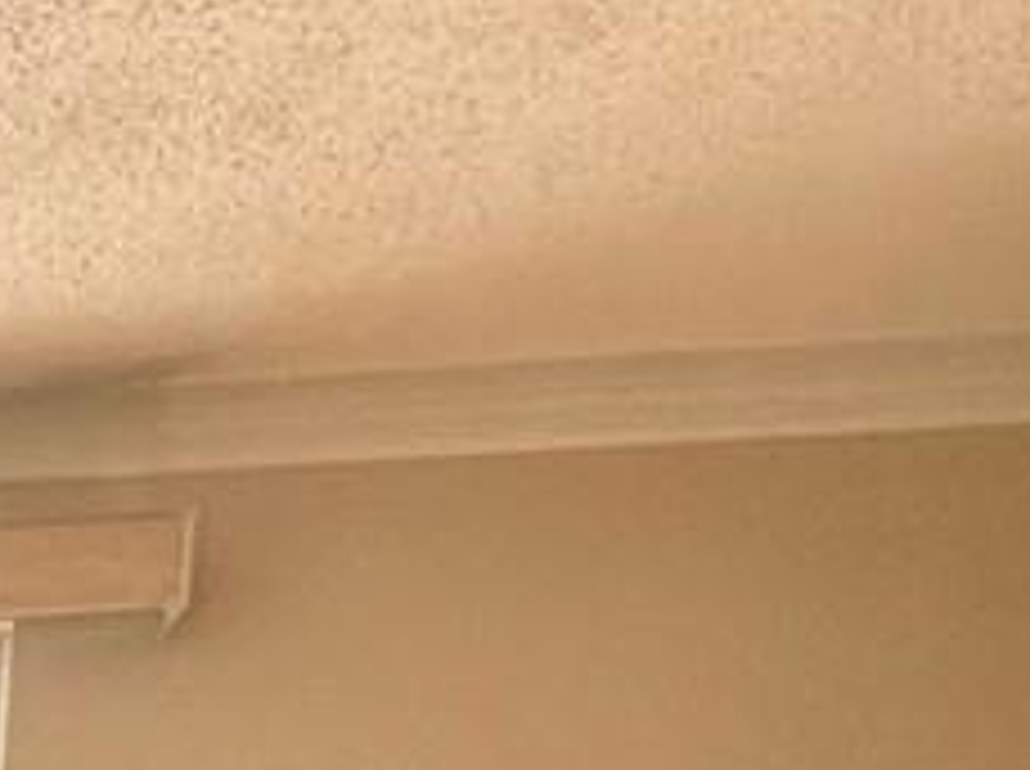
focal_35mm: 98
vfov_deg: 11.8
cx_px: -1138
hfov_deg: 15.3
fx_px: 2911
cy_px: 1936
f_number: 2.2
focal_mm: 2.22
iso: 50
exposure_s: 1/120
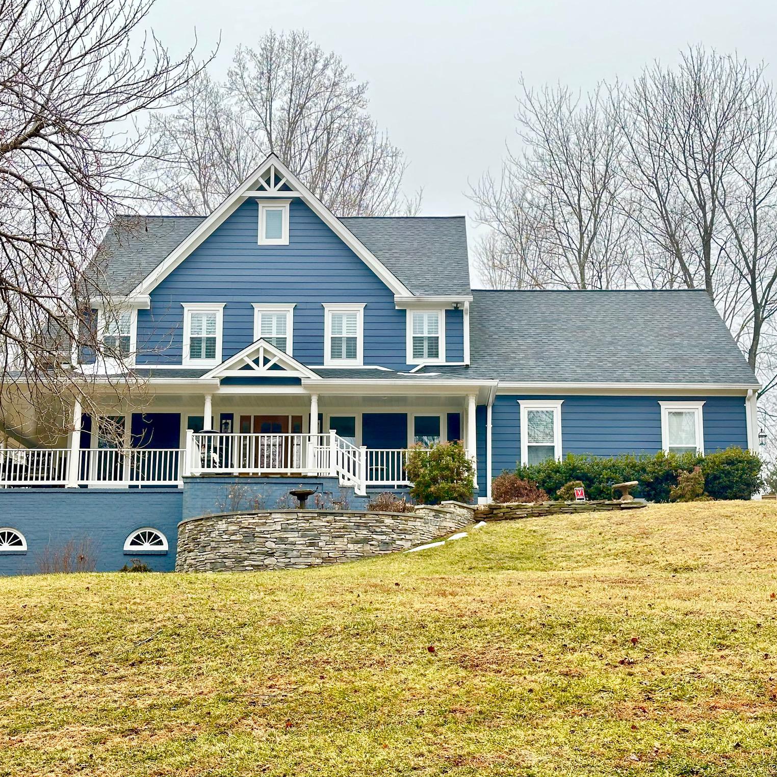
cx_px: 383
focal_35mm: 57
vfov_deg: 30.0
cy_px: 390
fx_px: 1448
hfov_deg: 30.0
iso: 80
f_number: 1.78
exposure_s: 1/125
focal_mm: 6.86
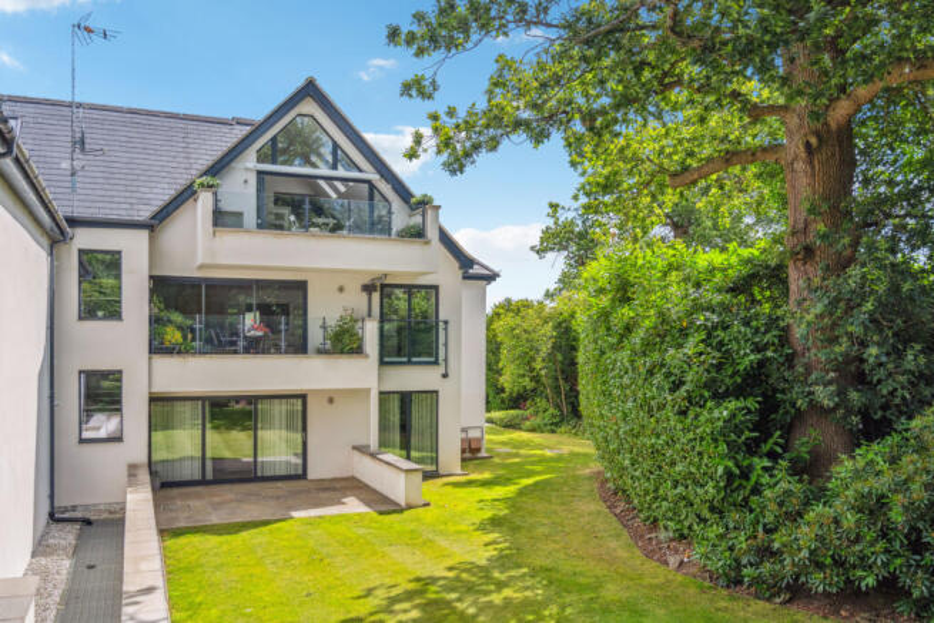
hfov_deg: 65.5
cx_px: 467
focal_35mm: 28
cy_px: 312
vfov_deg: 46.4
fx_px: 727
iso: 320
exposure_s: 1/800
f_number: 5
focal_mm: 28
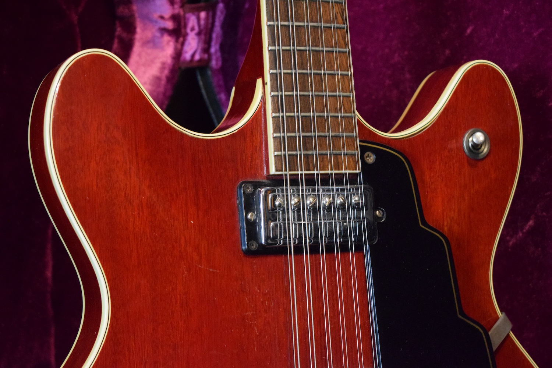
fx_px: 1104
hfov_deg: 28.1
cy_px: 184
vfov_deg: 18.9
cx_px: 276
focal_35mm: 72
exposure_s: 1/60
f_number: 5.3
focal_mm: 48
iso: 6400
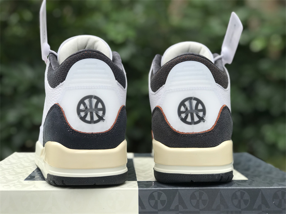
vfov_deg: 25.7
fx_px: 471
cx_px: 143
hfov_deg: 33.8
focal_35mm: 57
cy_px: 107
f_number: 2.8
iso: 20
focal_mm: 6.6
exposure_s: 1/220
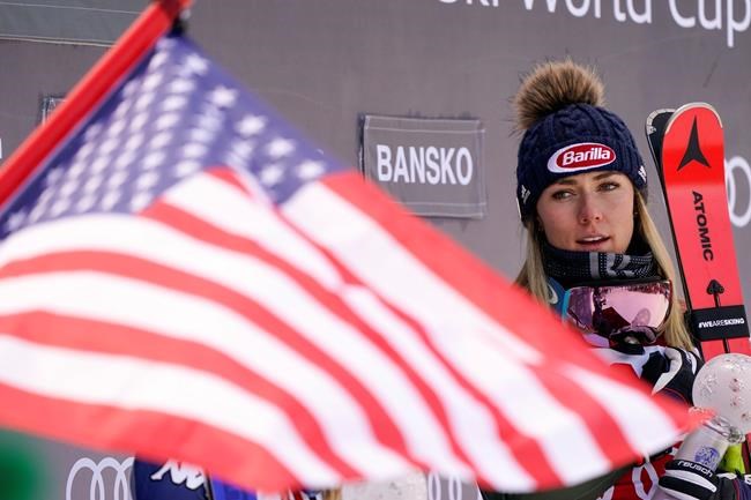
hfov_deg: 3.5
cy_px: 250
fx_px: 12262
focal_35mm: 588
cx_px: 376
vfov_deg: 2.3
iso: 800
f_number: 6.3
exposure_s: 1/800
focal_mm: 588
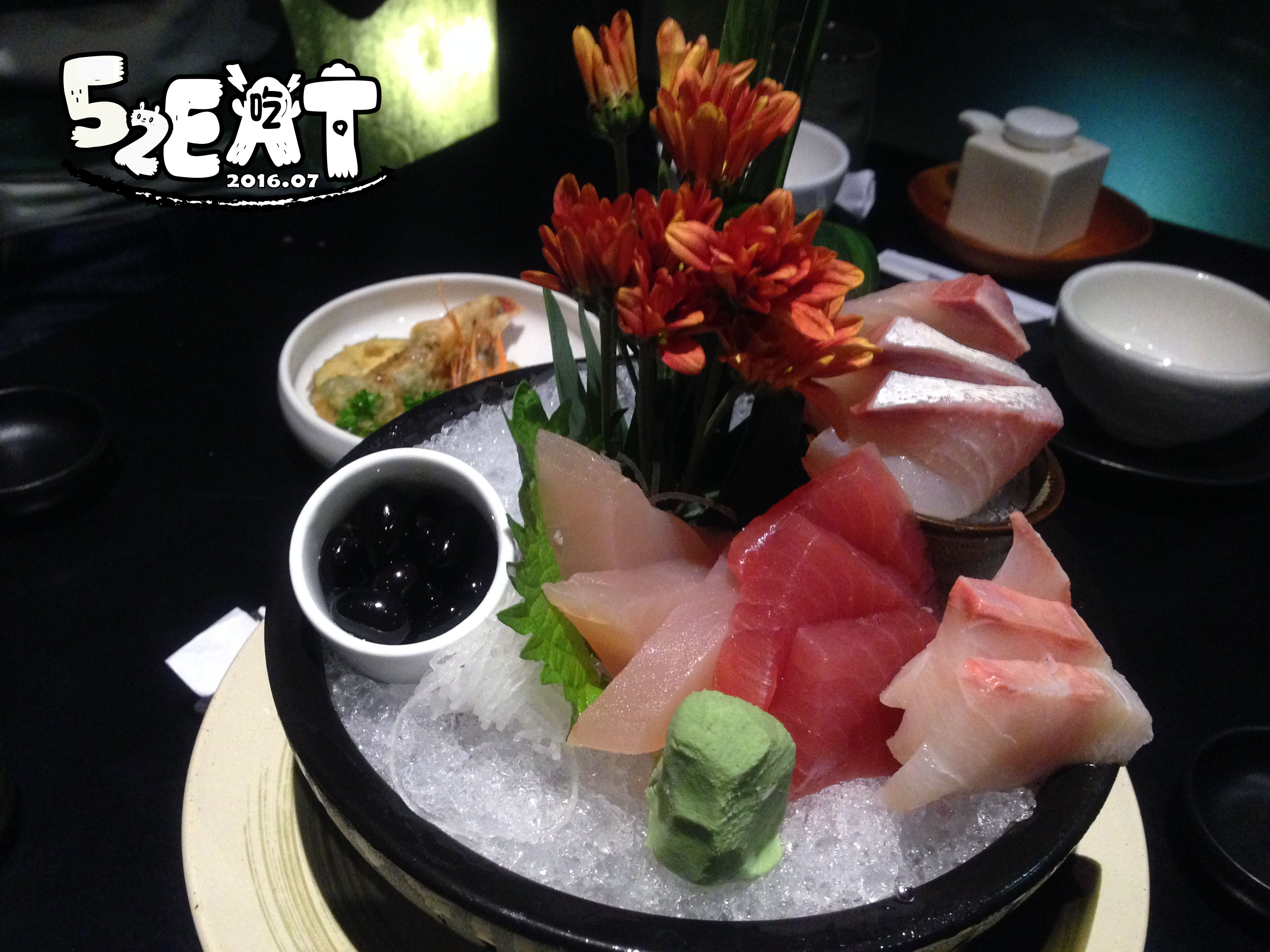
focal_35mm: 33
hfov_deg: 55.4
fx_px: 1211
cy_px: 476
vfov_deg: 42.9
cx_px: 635
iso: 400
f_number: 2.4
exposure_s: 1/20
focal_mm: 4.12
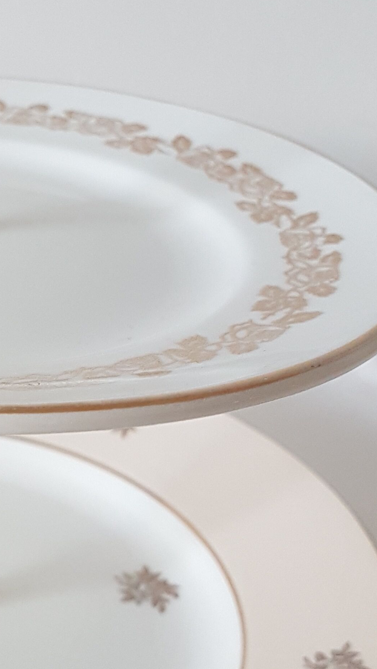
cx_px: -93
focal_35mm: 61
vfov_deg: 34.2
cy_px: 413
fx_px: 1084
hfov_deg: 18.5
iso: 200
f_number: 1.7
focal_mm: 4.2
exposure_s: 1/50
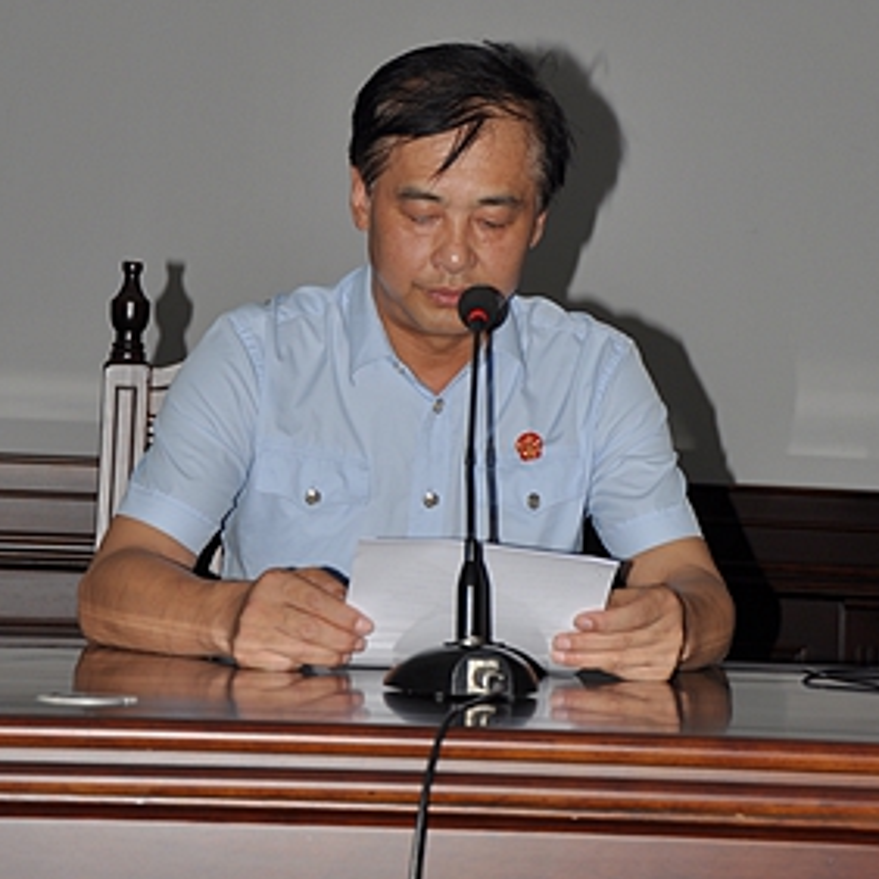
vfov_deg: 15.3
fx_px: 3275
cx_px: 494
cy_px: 277
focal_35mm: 114
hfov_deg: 15.3
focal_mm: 42
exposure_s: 1/60
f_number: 4.8
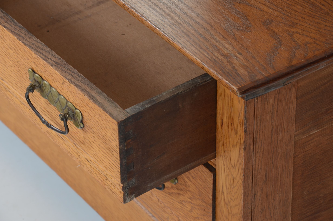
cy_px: 110
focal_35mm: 158
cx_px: 166
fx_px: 1454
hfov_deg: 13.1
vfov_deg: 8.7
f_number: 8
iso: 200
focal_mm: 105
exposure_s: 1/80
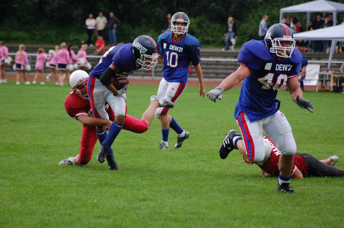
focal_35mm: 202
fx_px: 1931
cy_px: 114
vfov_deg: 6.8
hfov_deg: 10.2
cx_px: 172
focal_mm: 135
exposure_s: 1/500
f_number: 4.5
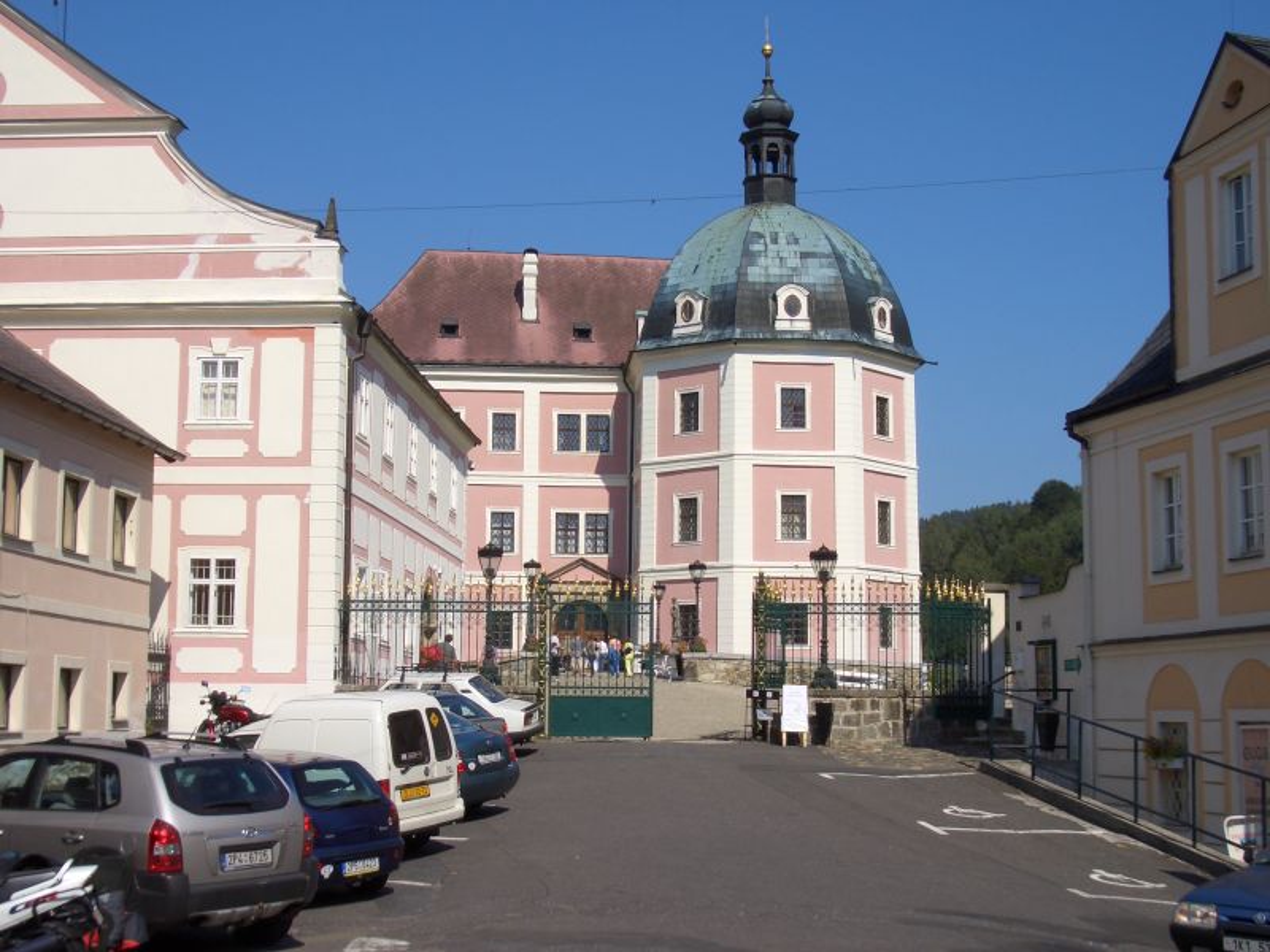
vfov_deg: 29.7
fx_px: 1798
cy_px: 476
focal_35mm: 49
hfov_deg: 38.9
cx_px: 635
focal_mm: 8.2
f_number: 5
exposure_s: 1/500
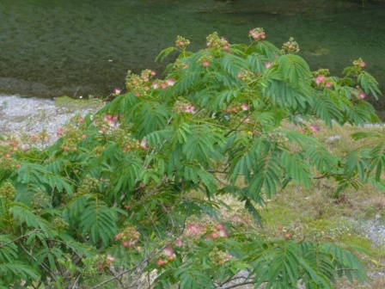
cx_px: 192
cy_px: 144
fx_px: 1168
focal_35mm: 105
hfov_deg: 18.7
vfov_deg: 14.1
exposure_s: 1/40
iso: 100
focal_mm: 17.4
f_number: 5
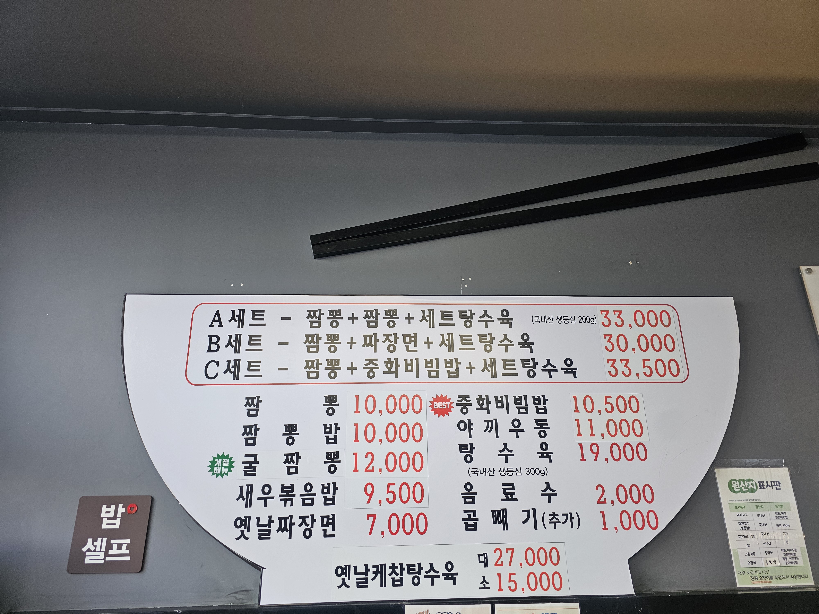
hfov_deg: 73.9
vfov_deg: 58.9
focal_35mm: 23
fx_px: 544
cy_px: 307
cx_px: 410
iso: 320
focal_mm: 6.3
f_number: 1.7
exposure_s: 1/120
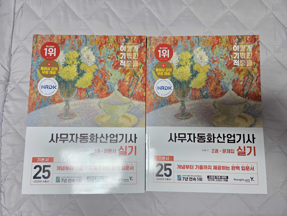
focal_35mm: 23
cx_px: 144
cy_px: 108
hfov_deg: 73.9
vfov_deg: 58.9
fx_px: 191
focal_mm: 5.4
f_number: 1.8
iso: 160
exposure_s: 1/120
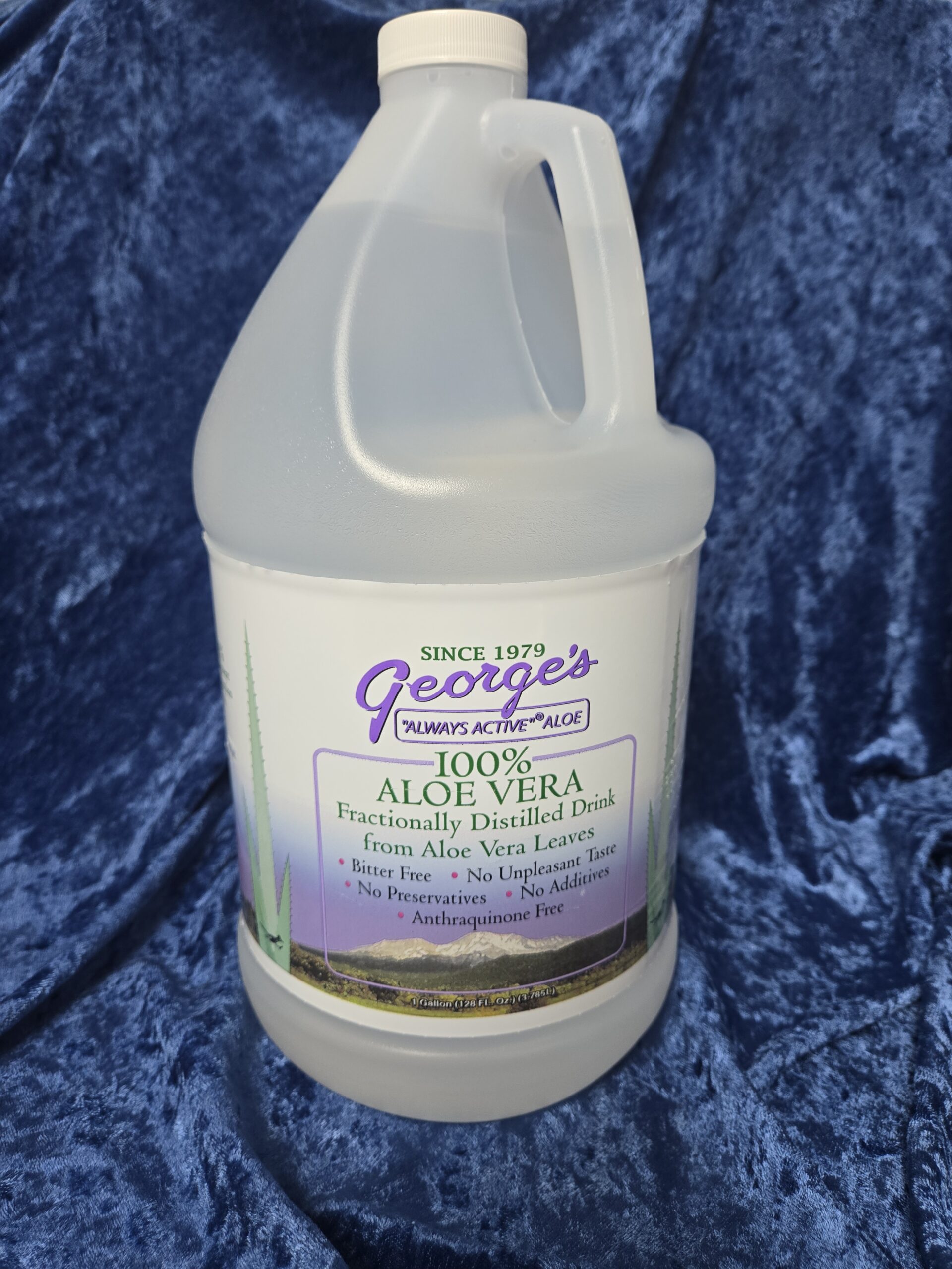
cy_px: 634
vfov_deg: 73.9
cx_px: 476
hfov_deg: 58.9
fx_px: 843
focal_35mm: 23
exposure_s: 1/64
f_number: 1.8
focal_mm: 5.4
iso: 125
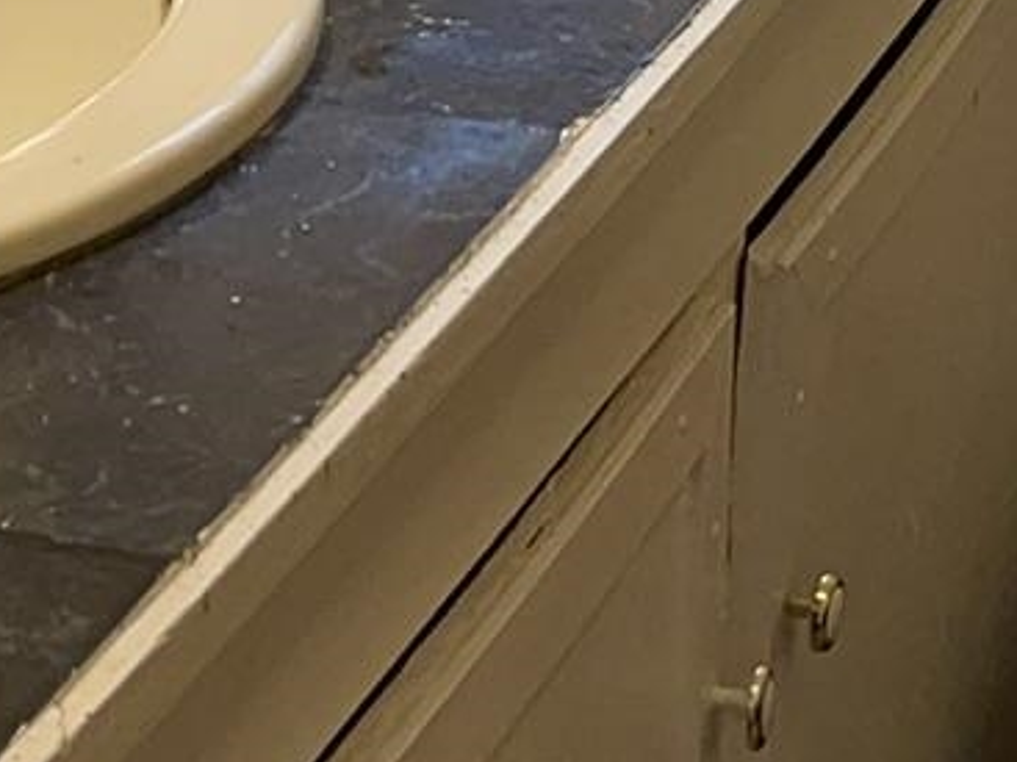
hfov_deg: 13.6
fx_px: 4259
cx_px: 316
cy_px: -870
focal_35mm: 145
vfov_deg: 9.4
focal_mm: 5.1
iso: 125
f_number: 1.6
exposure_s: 1/120
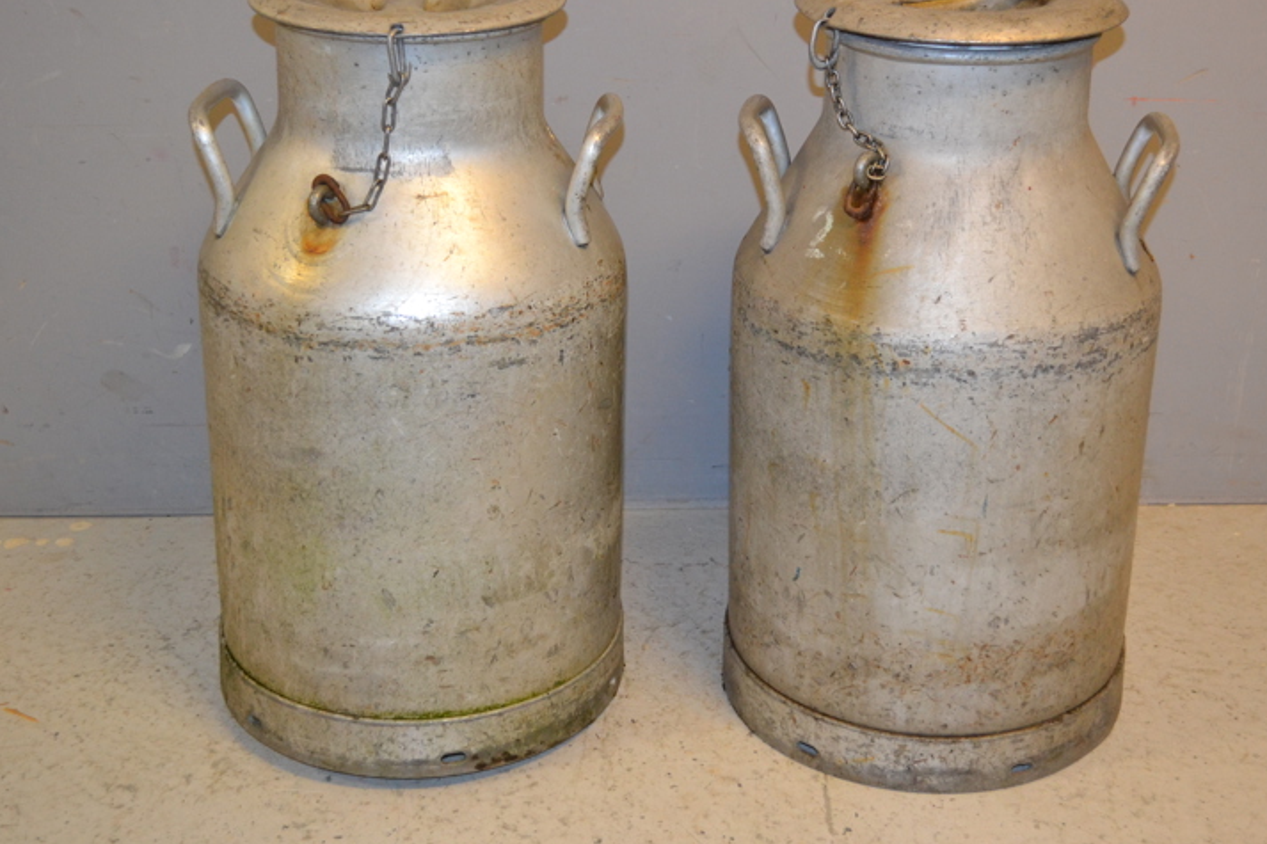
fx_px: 1865
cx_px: 700
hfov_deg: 37.5
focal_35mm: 53
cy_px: 361
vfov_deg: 25.5
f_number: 4.5
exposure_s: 1/60
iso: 1400
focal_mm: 28
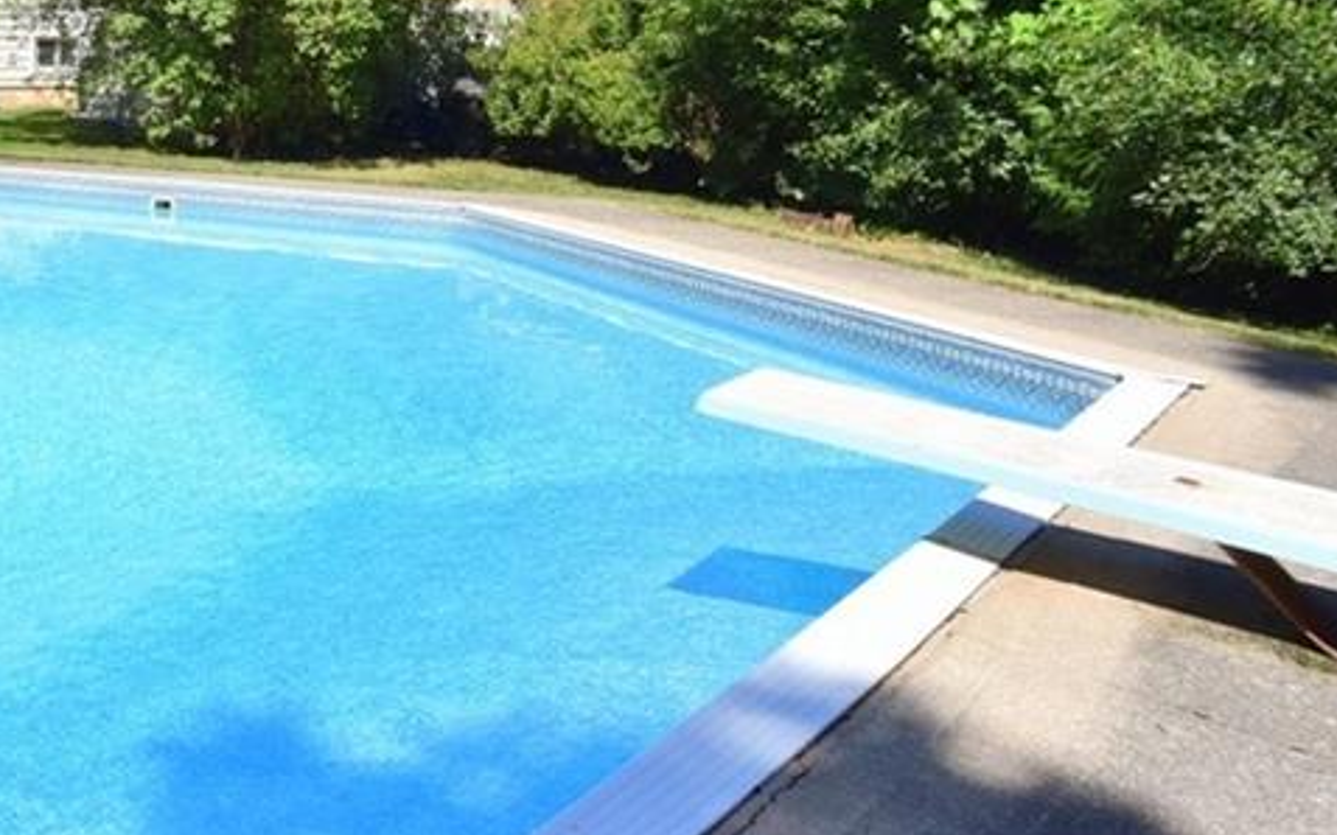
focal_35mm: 35
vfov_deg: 34.9
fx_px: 1275
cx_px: -73
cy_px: 142
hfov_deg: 44.6
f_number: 13
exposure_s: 1/640
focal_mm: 16
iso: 500
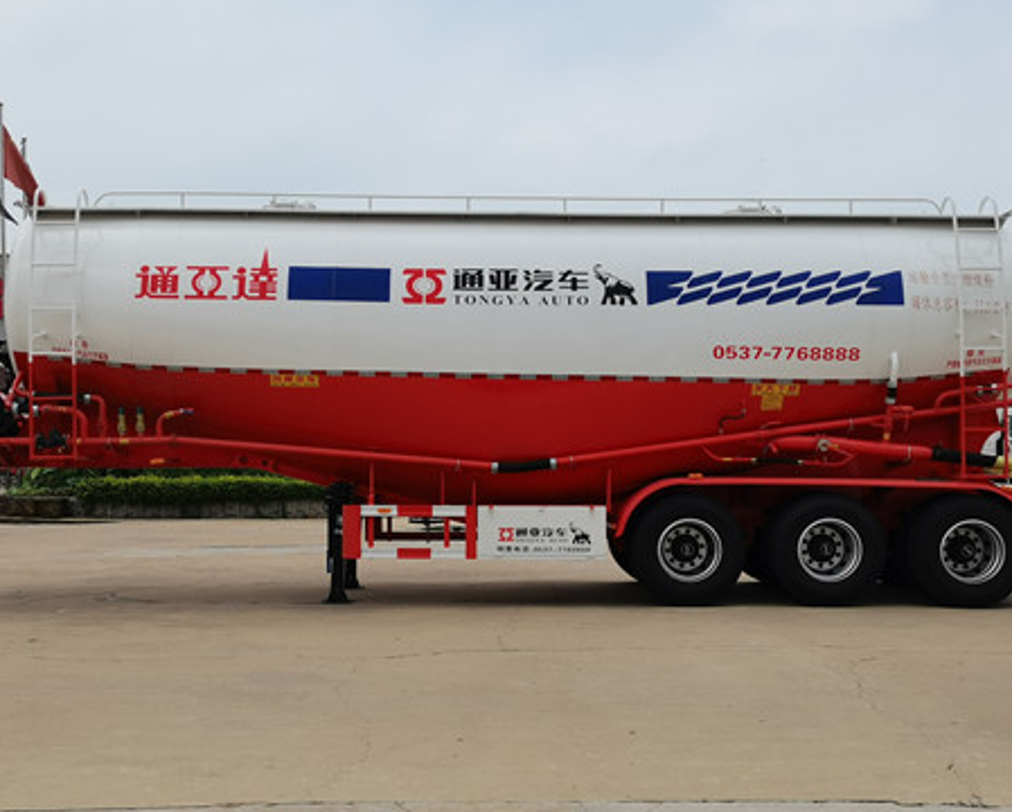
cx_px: 473
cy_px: 442
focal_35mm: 43
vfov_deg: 34.9
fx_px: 1289
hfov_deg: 42.8
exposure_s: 1/1304
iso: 50
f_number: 1.8
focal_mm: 5.58
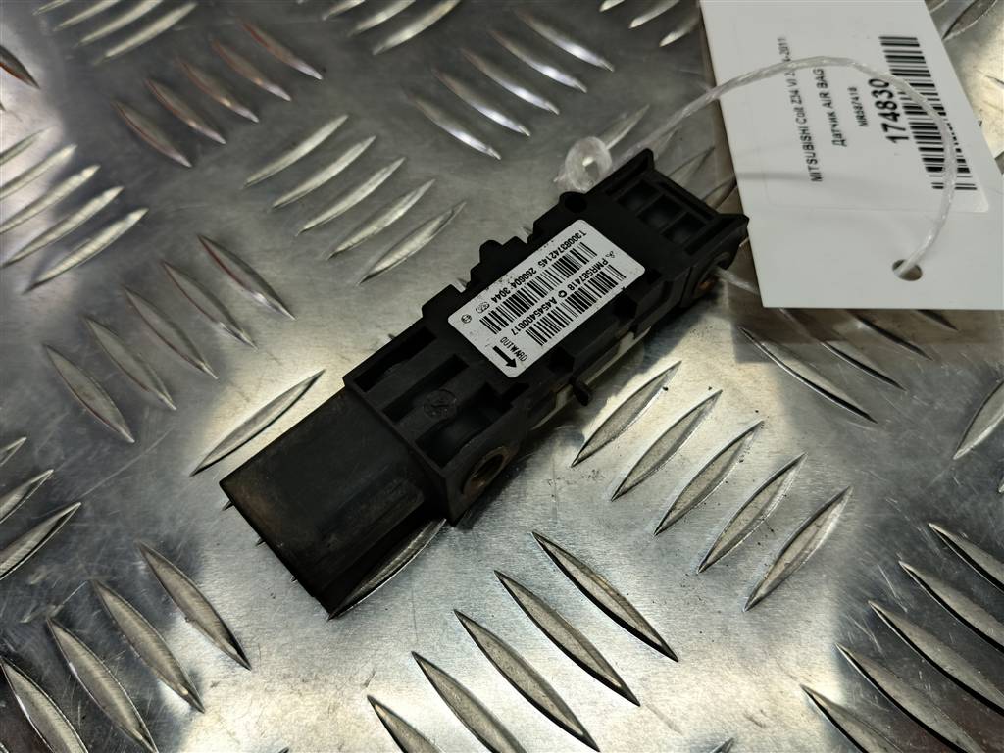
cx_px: 502
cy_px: 376
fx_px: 783
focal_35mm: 27
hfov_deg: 65.3
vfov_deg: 51.4
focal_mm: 4.11
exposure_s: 1/66.7
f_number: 1.6
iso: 105
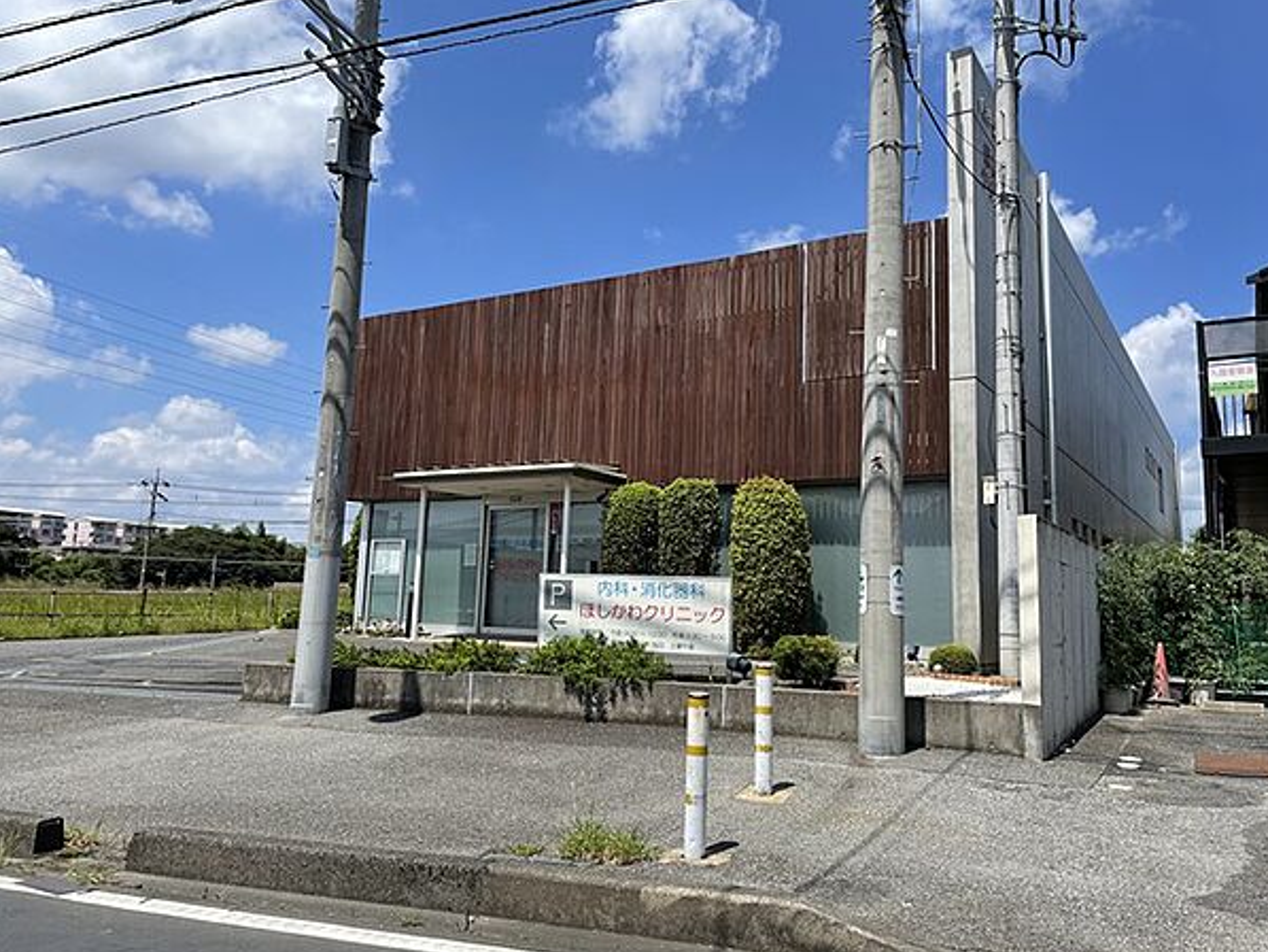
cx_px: 656
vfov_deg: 51.4
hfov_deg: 65.3
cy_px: 477
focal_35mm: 27
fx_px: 989
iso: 32
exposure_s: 1/3861
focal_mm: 4.2
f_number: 1.6
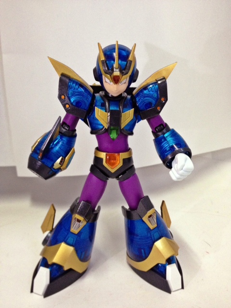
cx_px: 116
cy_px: 154
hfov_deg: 40.7
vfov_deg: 52.6
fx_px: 311
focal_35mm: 35
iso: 200
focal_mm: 4.28
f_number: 2.4
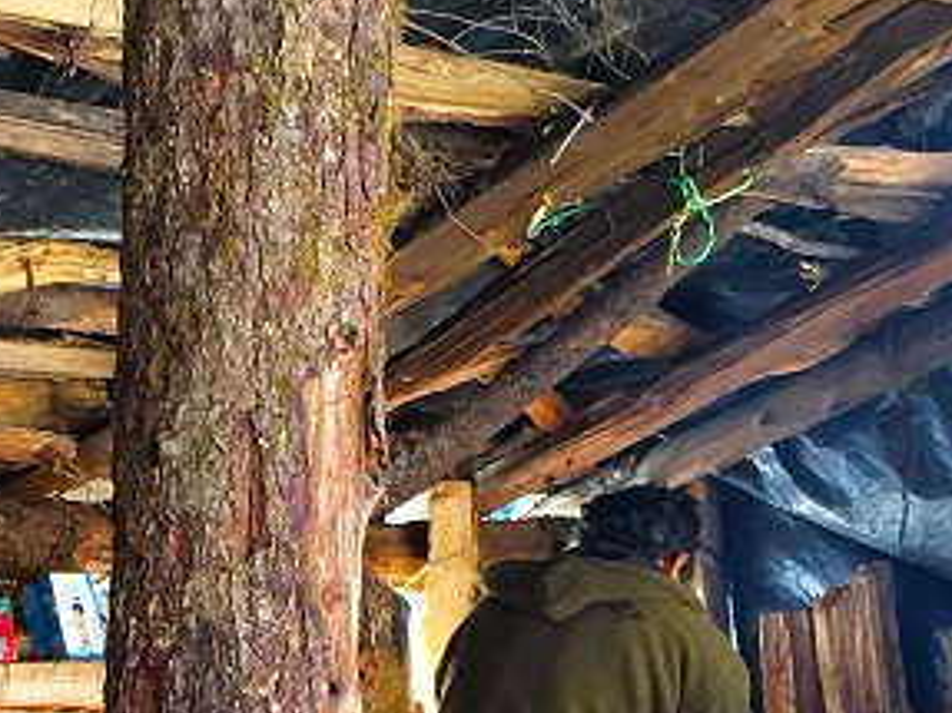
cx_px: -20
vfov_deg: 14.7
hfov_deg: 19.2
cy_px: 662
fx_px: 2722
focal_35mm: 99
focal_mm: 4.15
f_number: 2.2
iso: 40
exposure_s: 1/33
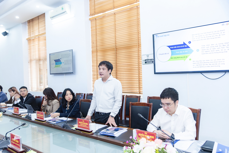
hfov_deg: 61.9
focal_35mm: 30
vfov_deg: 43.6
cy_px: 76
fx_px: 191
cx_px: 114
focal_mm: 30
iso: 1600
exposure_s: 1/250
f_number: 4
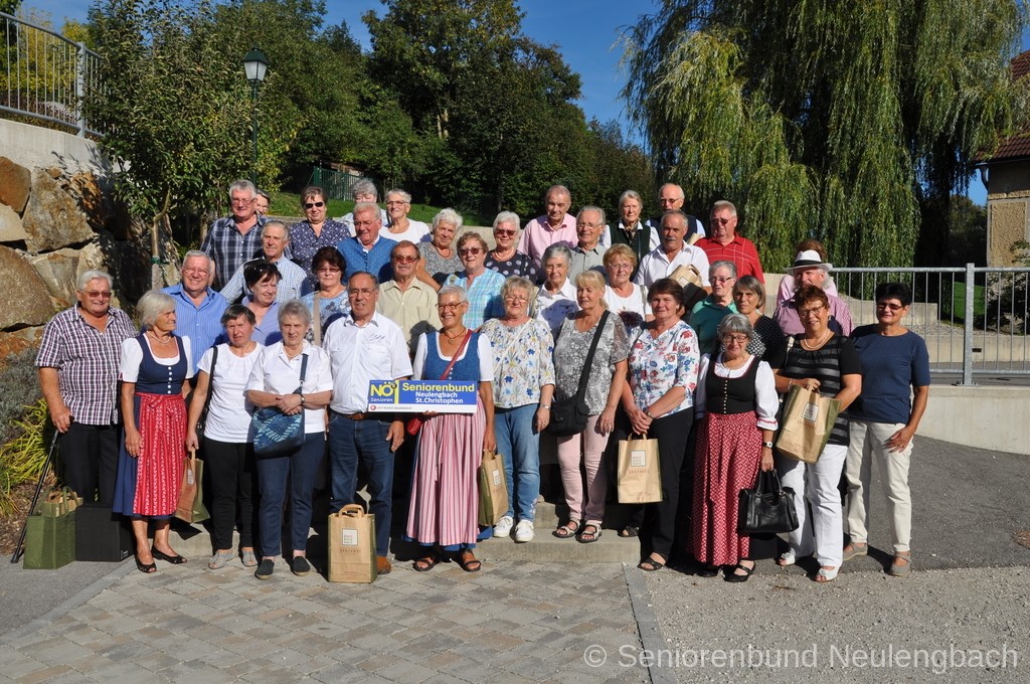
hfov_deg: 57.3
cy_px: 342
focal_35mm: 33
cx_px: 515
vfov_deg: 39.9
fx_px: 943
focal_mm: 22
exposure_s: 1/500
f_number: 11
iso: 200
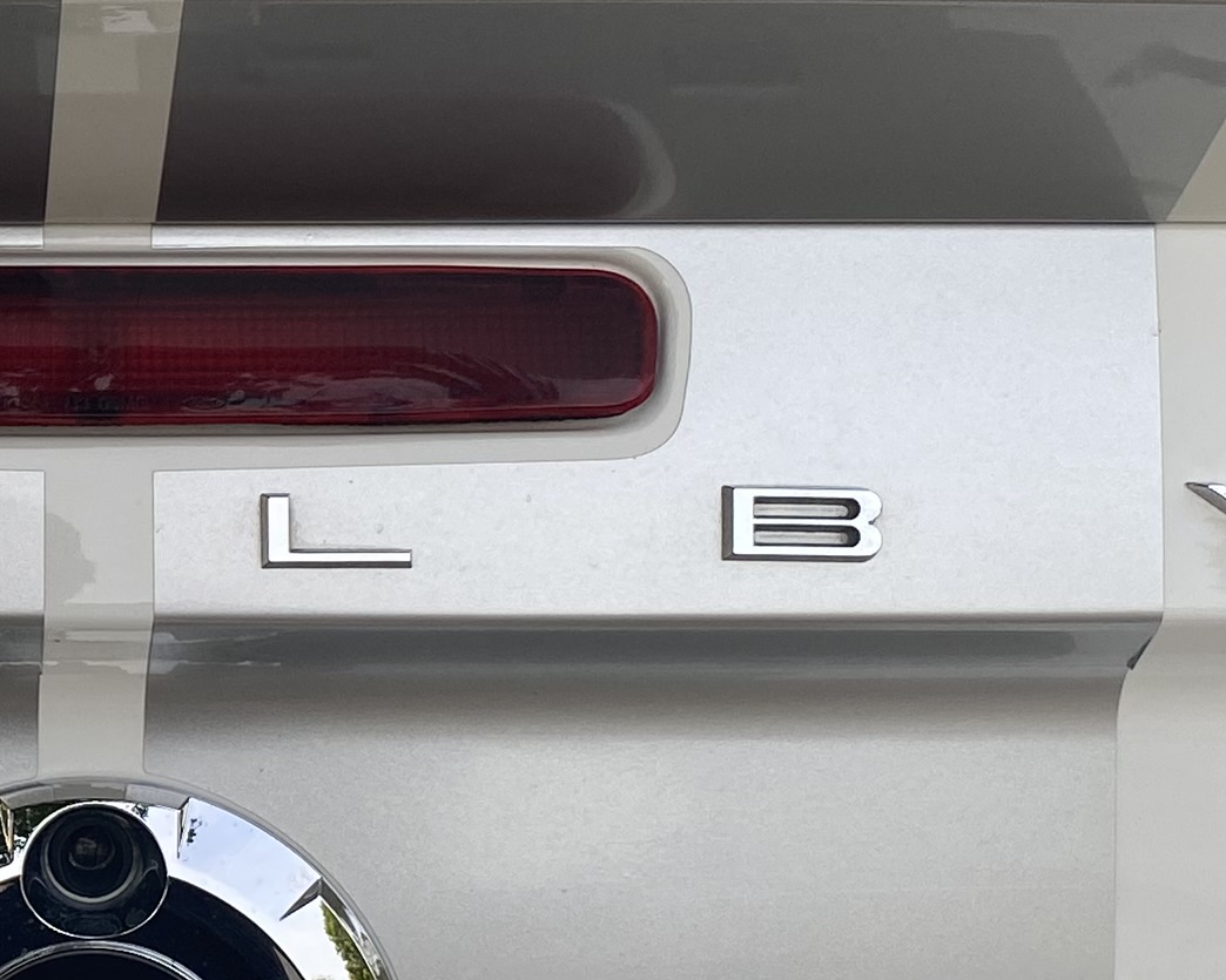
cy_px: 589
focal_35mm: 98
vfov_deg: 15.7
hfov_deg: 18.8
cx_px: -132
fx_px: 3556
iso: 32
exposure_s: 1/262
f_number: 1.8
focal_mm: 4.25
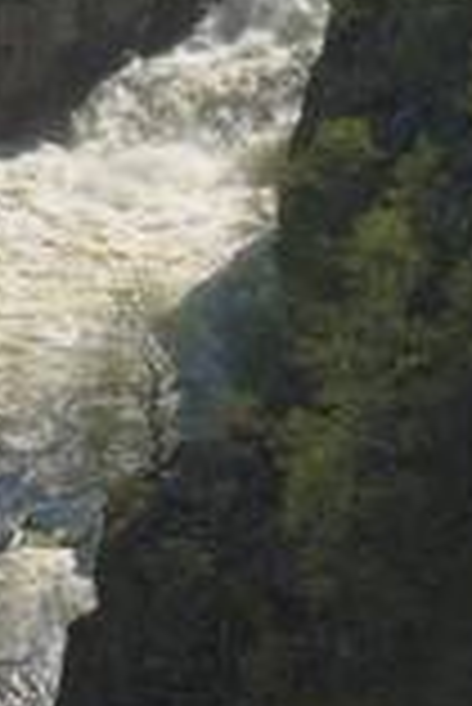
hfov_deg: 3.0
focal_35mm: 458
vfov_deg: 4.5
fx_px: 8987
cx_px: 216
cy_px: 169
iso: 100
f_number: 10
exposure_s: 1/160
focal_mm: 120
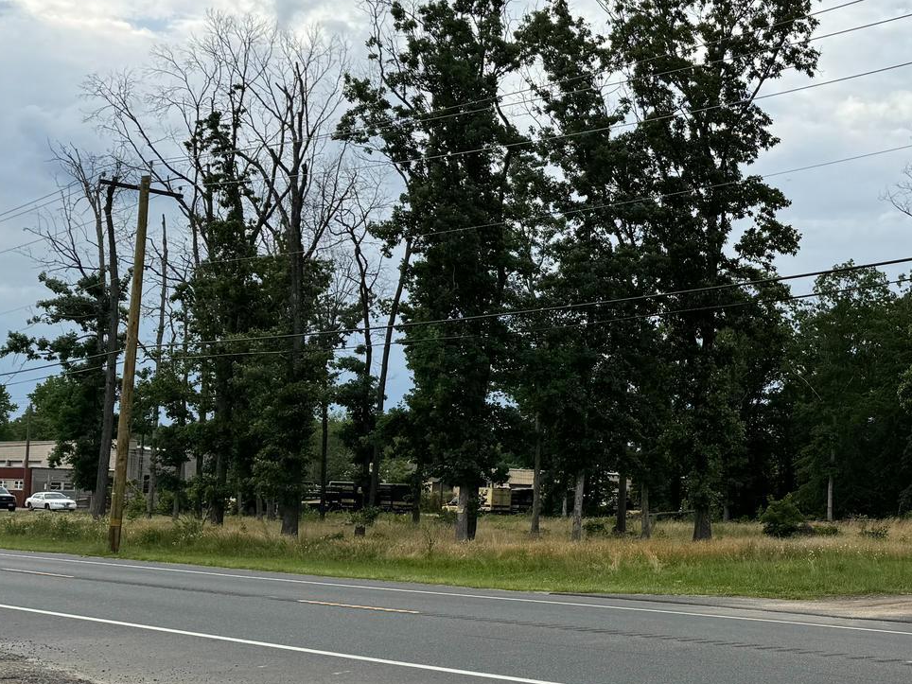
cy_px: 424
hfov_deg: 34.5
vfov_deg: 28.5
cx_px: 884
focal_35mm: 51
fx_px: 1344
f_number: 1.78
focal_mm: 6.76
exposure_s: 1/3096
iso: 80
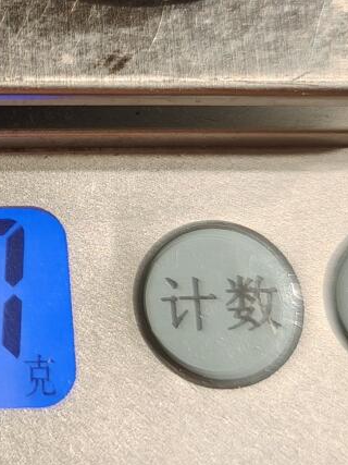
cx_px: -165
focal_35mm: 97
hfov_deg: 14.3
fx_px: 1301
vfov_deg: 20.2
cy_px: 159
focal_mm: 6.06
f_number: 1.6
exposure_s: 1/152
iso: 250
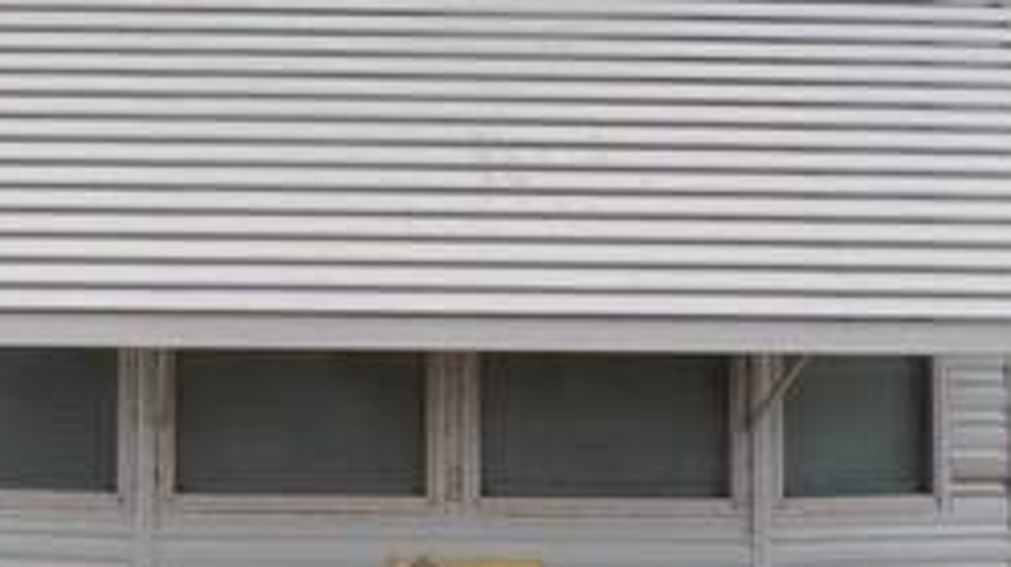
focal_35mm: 54
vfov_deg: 22.1
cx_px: 151
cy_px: 237
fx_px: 1446
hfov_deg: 36.7
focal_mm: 4.3
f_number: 5.8
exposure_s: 1/210
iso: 80
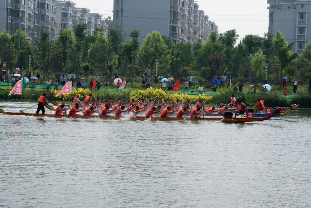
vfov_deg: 13.1
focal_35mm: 105
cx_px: 156
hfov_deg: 19.4
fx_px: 908
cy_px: 104
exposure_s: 1/160
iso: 100
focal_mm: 70
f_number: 11
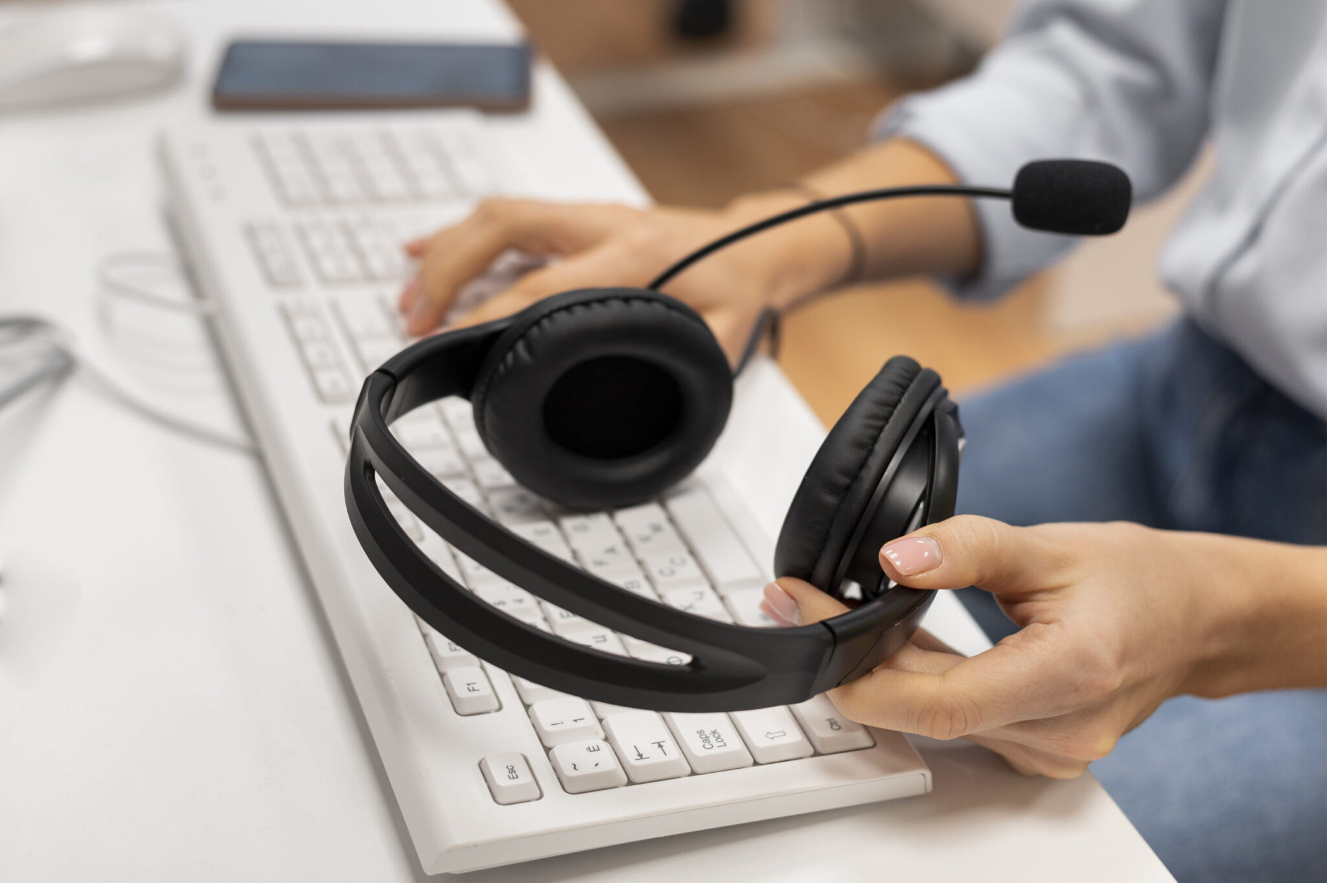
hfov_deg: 39.6
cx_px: 664
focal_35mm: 50
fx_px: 1842
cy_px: 442
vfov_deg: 26.9
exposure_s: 1/200
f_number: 3.2
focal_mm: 50
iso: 800
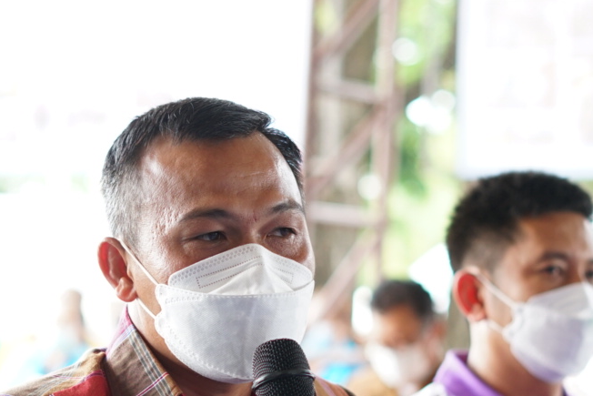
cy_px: 348
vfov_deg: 11.0
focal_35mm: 124
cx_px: 333
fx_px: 2043
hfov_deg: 16.5
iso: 400
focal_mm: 50
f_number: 2.2
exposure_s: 1/250
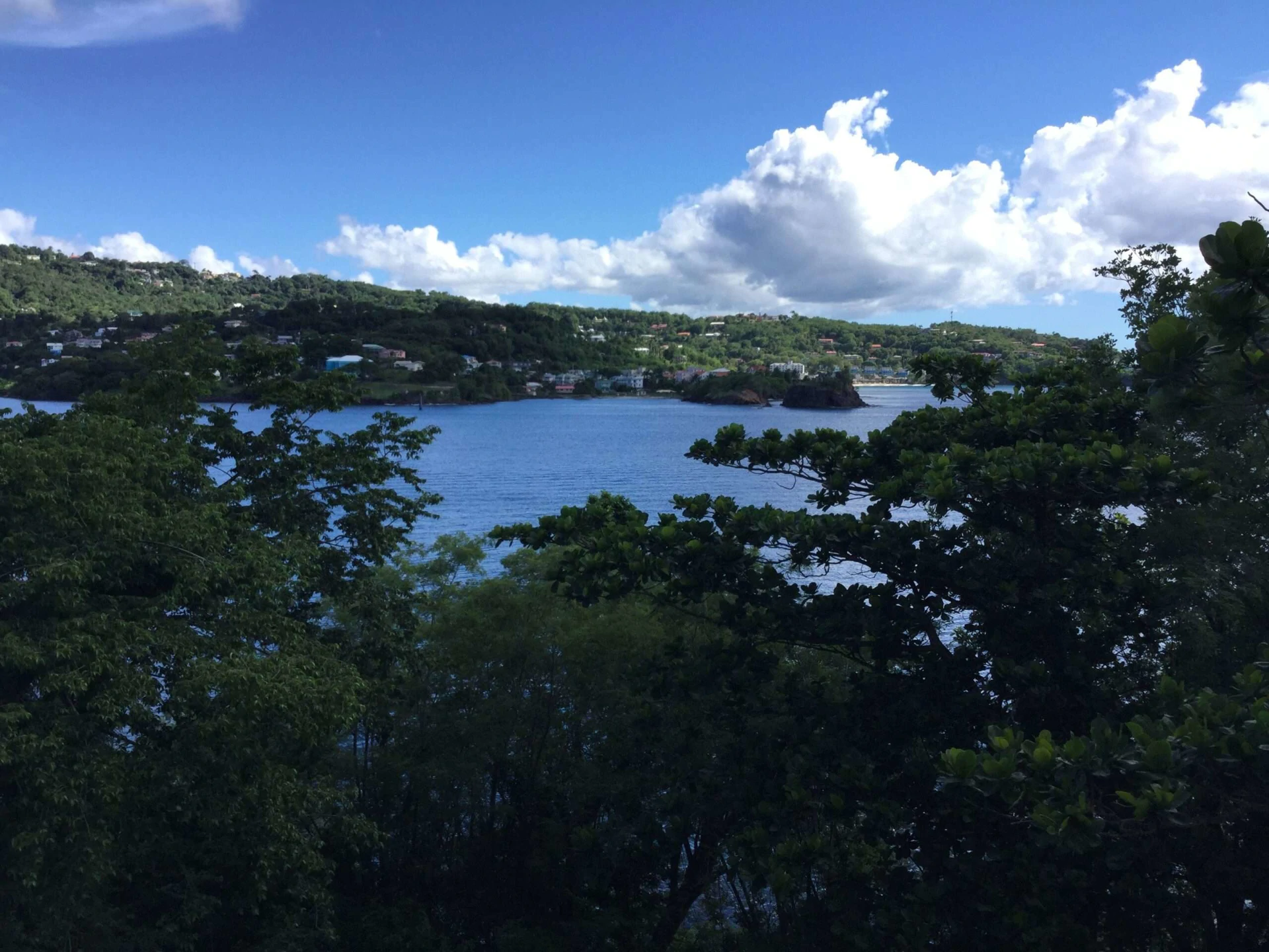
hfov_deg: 58.4
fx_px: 1136
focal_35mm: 31
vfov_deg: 45.4
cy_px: 476
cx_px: 634
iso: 25
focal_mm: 3.3
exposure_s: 1/1006
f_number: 2.4
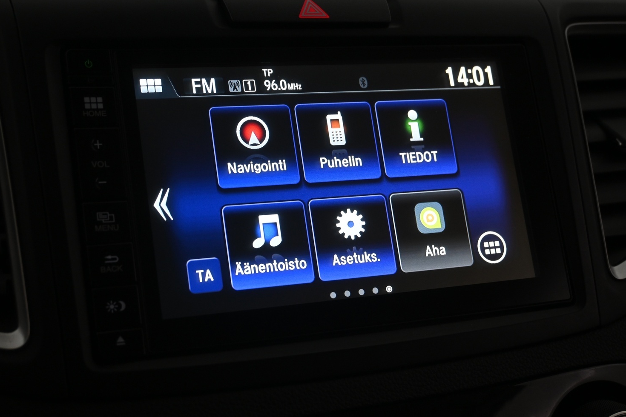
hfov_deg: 36.5
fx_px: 949
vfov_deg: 24.8
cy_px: 211
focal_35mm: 55
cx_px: 316
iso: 640
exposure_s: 1/50
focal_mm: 33
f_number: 5
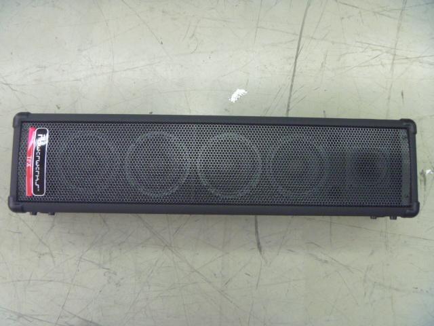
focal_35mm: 35
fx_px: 439
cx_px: 217
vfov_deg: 40.7
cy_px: 163
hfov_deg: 52.6
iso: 320
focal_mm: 6.3
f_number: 3.5
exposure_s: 1/30
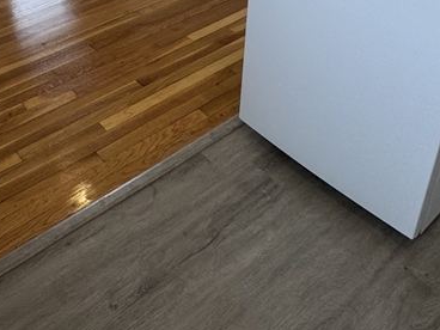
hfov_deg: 45.7
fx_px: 496
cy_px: -48
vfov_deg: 31.8
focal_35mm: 39
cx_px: 97
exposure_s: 1/120
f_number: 2.2
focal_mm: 2.22
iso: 100
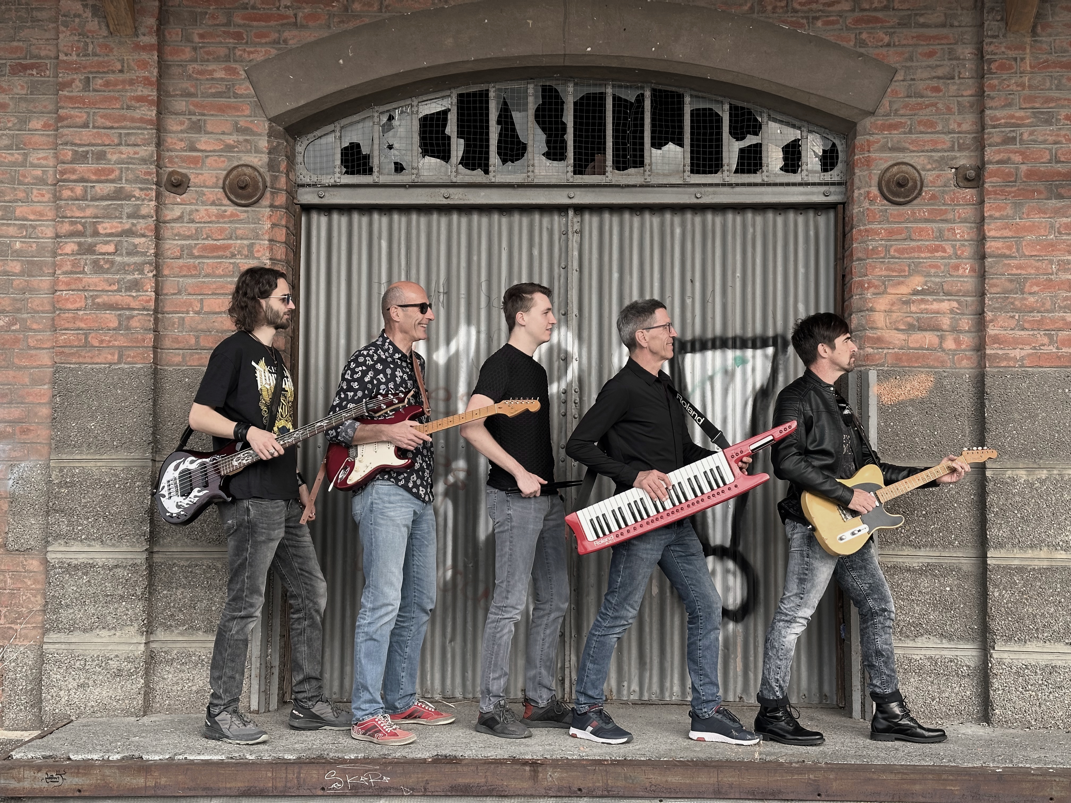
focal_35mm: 48
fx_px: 1485
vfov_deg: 30.3
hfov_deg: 39.7
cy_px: 402
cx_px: 536
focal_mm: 6.9
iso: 64
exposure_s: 1/458
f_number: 1.8
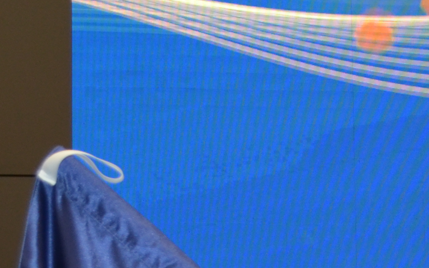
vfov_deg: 6.3
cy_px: 466
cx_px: 648
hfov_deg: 9.9
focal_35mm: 206
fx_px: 2408
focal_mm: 35
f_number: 5
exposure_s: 1/60
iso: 720
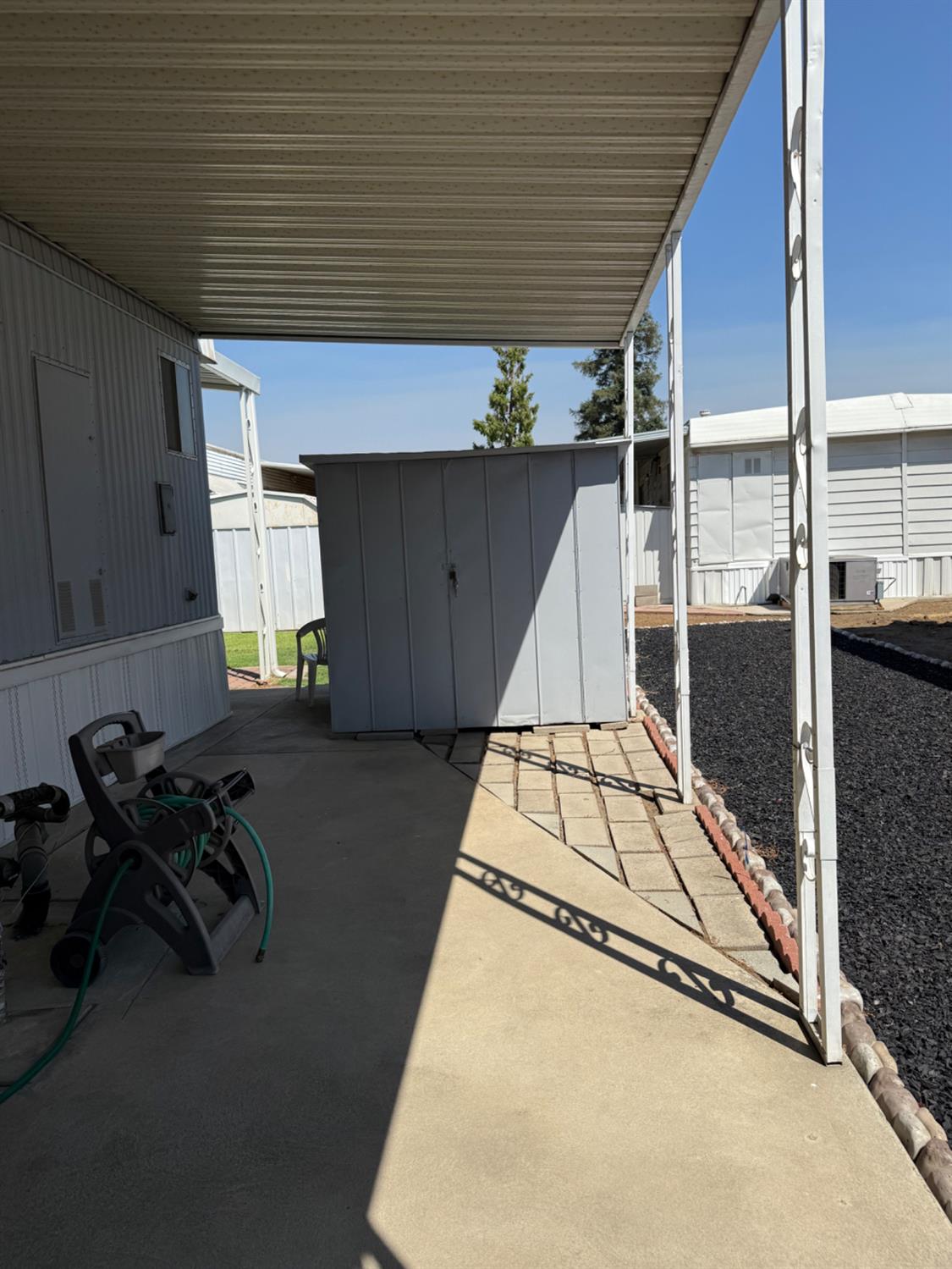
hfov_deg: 56.8
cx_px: 476
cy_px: 634
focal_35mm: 24
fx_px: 880
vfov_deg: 71.6
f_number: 1.78
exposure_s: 1/6173
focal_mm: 6.76
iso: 80
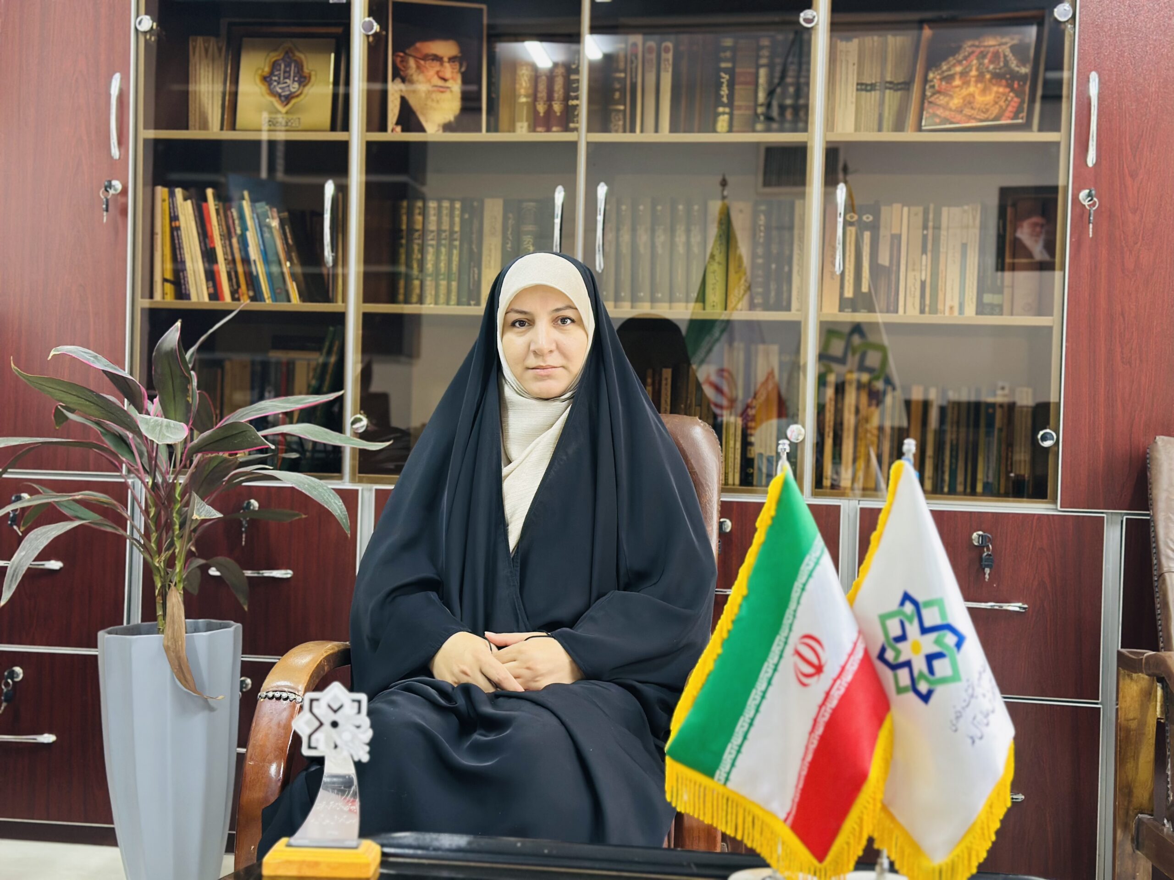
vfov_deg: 30.3
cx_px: 587
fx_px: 1628
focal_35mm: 48
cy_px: 440
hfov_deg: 39.7
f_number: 1.78
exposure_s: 1/50
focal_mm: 6.86
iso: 160
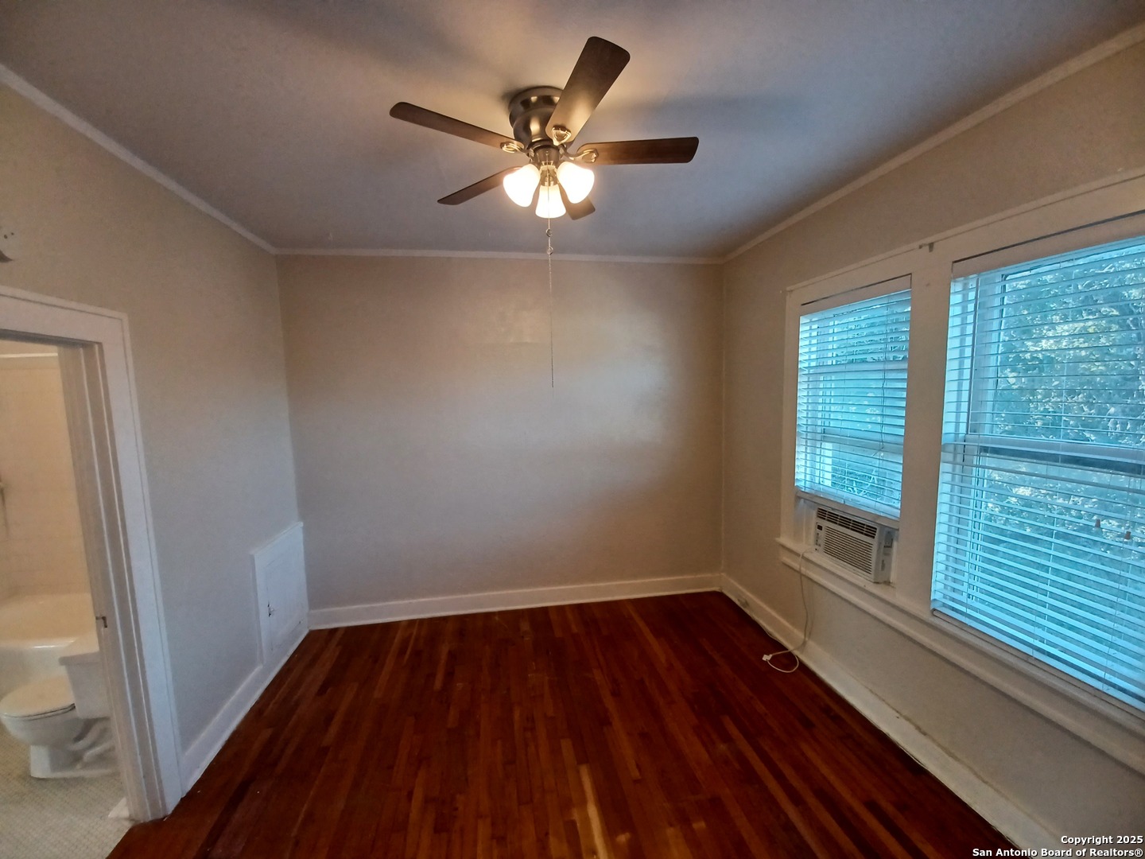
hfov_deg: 106.2
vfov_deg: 89.9
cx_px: 572
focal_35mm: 13
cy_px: 430
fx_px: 430
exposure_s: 1/60
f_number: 2.2
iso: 125
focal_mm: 1.42
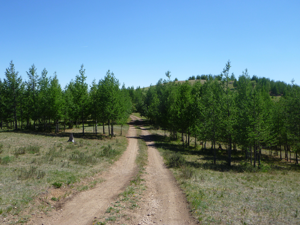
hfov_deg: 56.8
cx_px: 150
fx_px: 277
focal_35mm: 32
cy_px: 112
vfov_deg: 44.2
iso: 80
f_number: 3.5
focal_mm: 5.7
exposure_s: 1/640
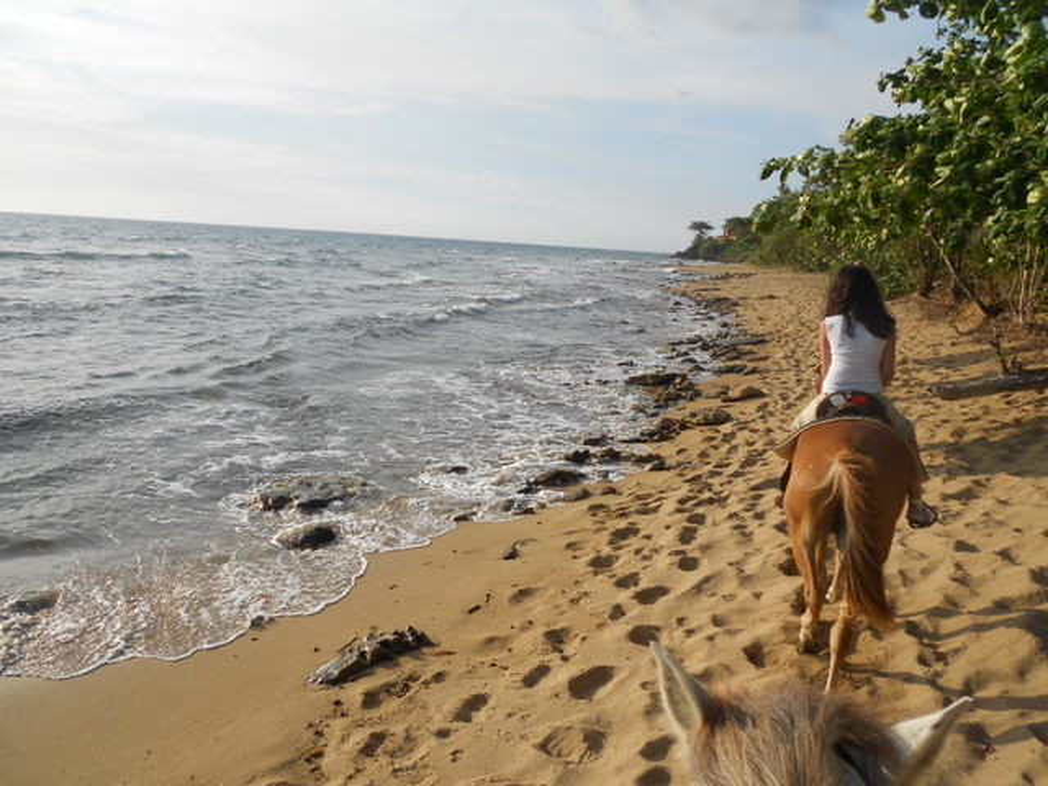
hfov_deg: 67.3
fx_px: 787
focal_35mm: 26
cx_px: 524
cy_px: 393
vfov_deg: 53.1
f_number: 3.2
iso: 80
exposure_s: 1/800
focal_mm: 4.6
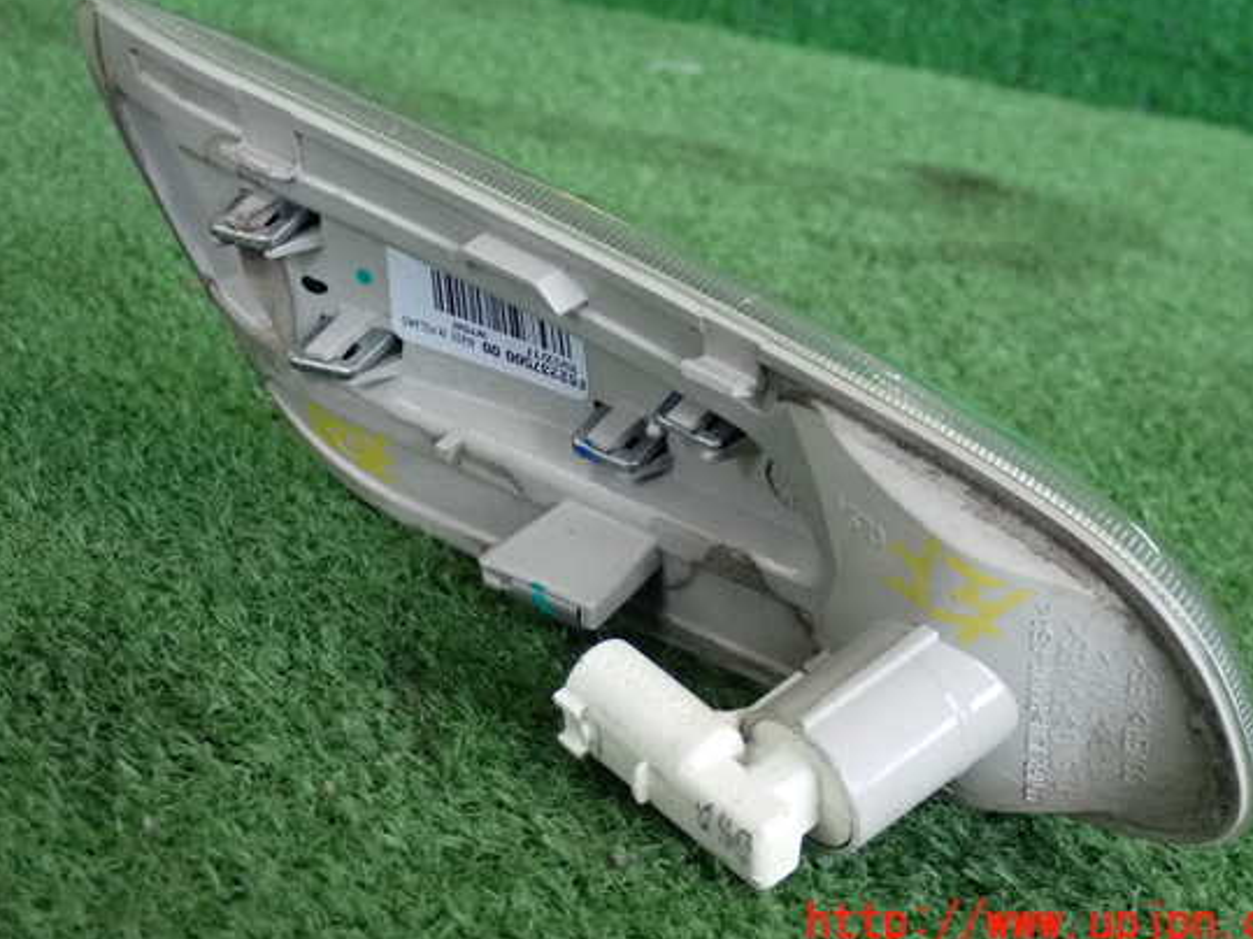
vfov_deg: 18.7
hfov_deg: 24.7
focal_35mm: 79
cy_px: 430
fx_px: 2859
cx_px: 635
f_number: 3.9
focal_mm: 12.73
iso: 1250
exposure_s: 1/125
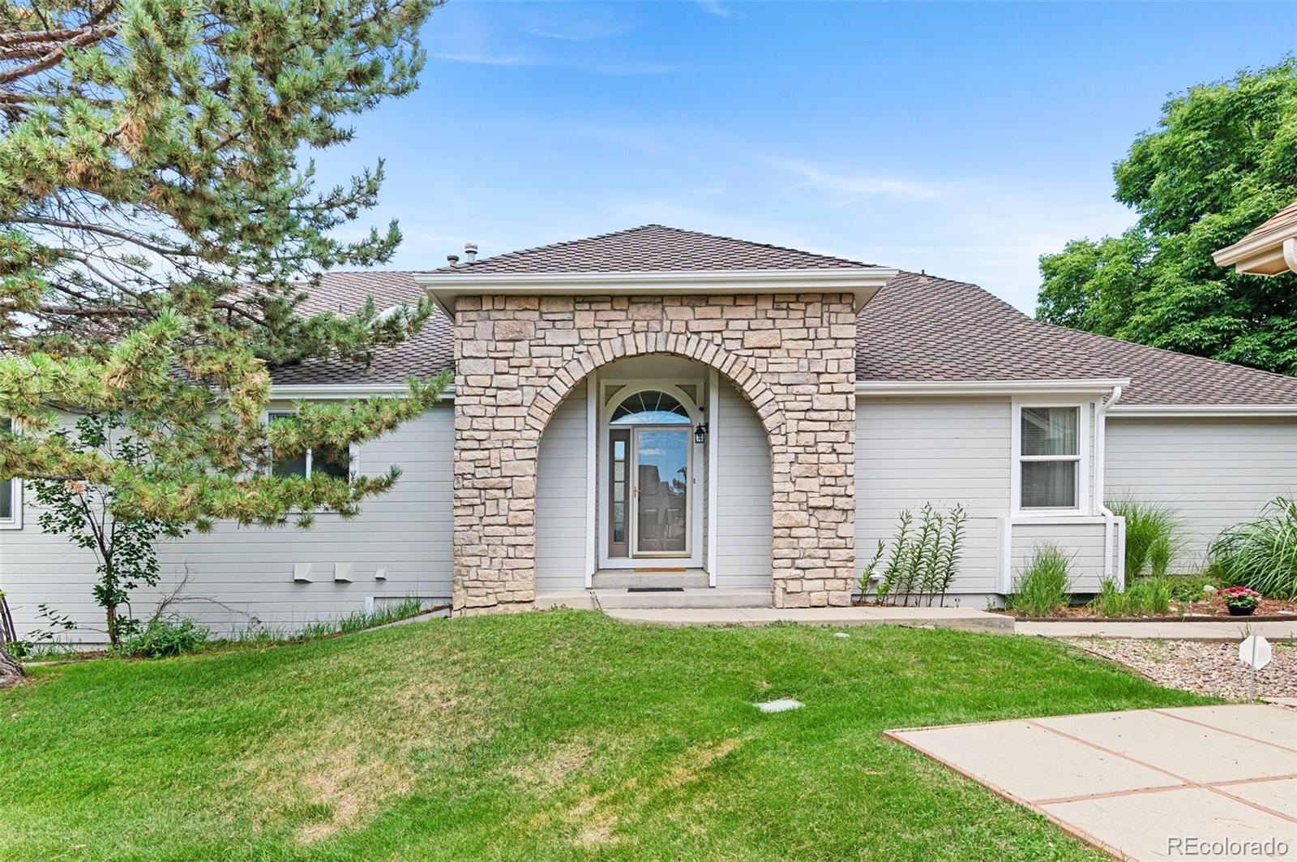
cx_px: 648
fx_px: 612
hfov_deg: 93.3
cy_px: 431
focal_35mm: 17
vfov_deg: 70.3
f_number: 8
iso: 400
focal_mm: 17
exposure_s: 1/400
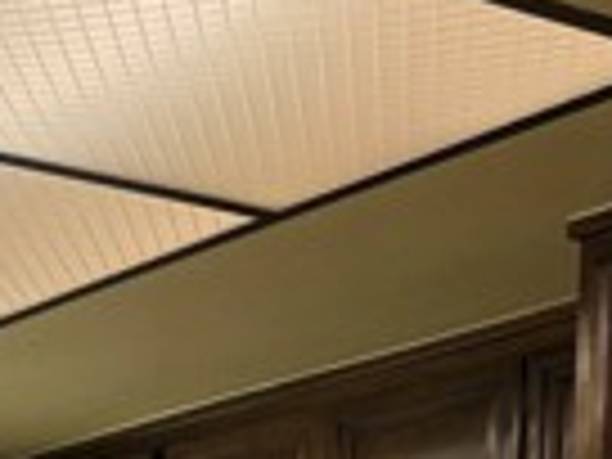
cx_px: -310
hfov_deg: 16.0
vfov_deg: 11.6
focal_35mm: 113
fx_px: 1998
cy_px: 968
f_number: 1.78
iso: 160
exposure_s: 1/223
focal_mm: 6.76
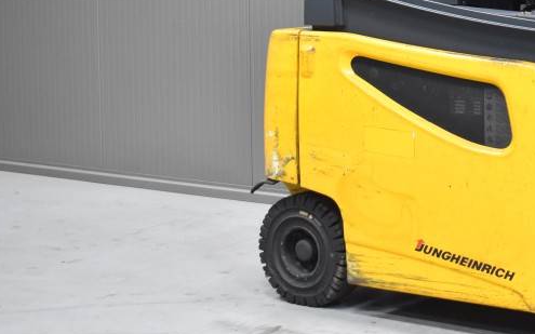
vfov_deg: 14.5
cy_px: 27
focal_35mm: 89
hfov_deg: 21.7
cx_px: 636
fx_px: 1297
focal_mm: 24
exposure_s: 1/40
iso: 1600
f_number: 4.5
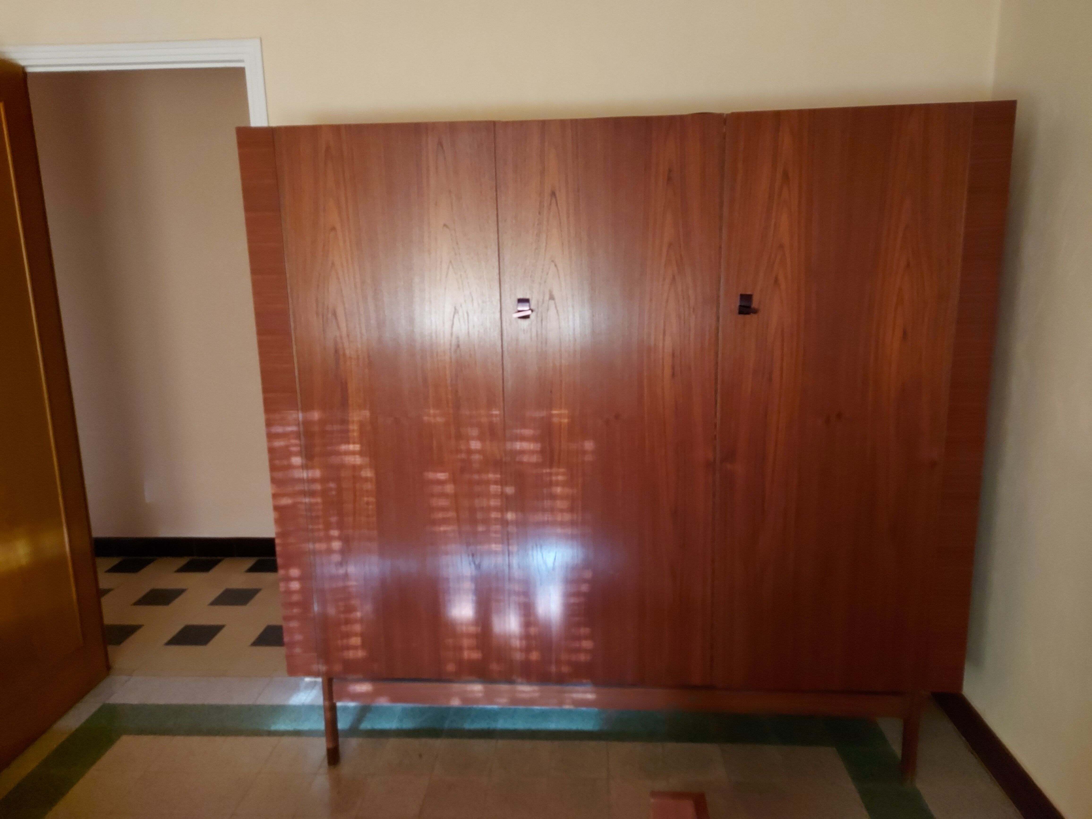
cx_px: 546
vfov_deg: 56.8
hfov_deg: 71.6
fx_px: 757
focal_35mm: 24
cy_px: 410
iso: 800
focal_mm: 5.23
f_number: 1.8
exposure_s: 1/17
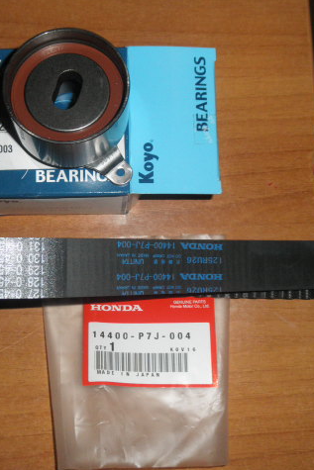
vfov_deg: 40.3
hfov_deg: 27.4
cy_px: 235
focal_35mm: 49
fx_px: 641
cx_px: 104
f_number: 9.1
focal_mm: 6.1
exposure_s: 1/60
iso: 200
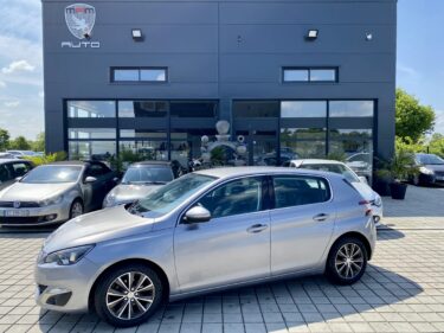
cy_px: 166
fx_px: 333
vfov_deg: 53.0
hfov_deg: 67.3
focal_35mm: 26
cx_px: 222
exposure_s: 1/1206
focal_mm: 4.25
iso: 32
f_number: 1.8
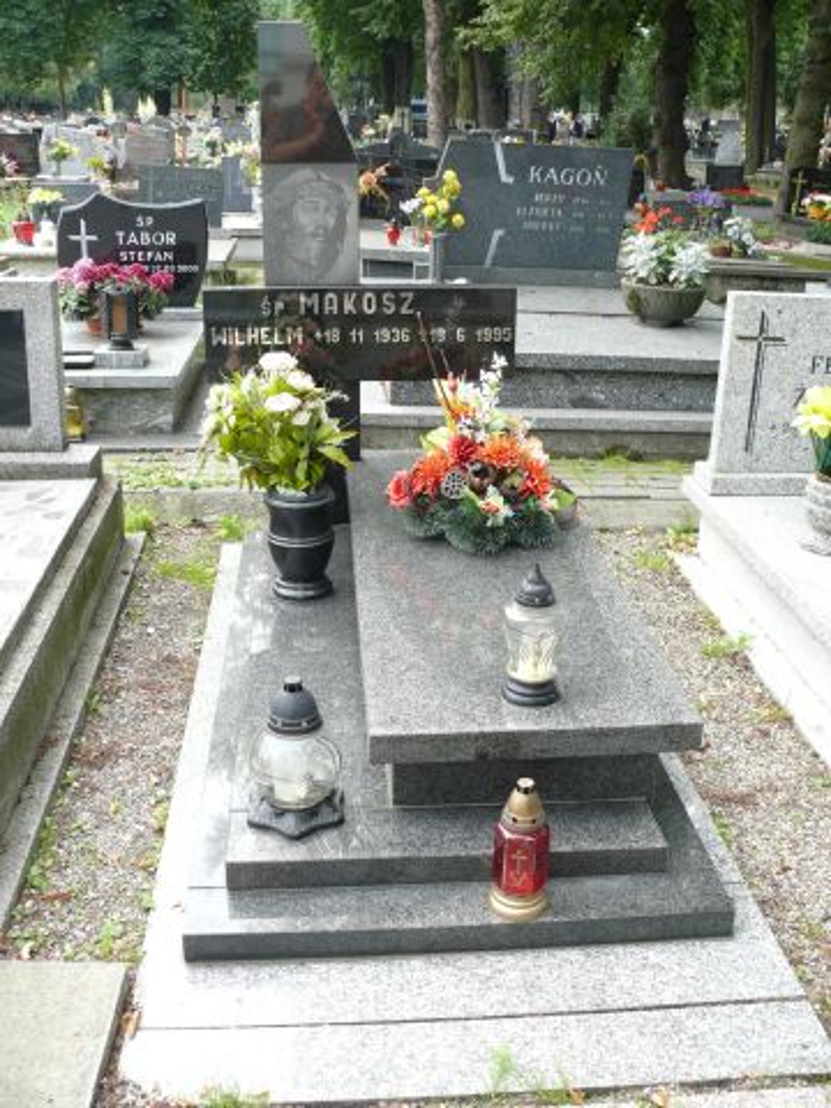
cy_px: 554
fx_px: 1120
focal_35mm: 35
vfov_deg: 52.6
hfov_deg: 40.7
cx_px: 416
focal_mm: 7.4
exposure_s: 1/125
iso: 100
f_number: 3.2
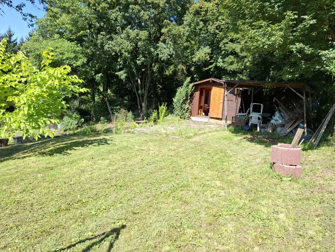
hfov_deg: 73.9
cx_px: 168
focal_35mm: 23
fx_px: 223
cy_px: 126
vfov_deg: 58.9
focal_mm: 5.54
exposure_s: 1/711
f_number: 1.8
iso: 50
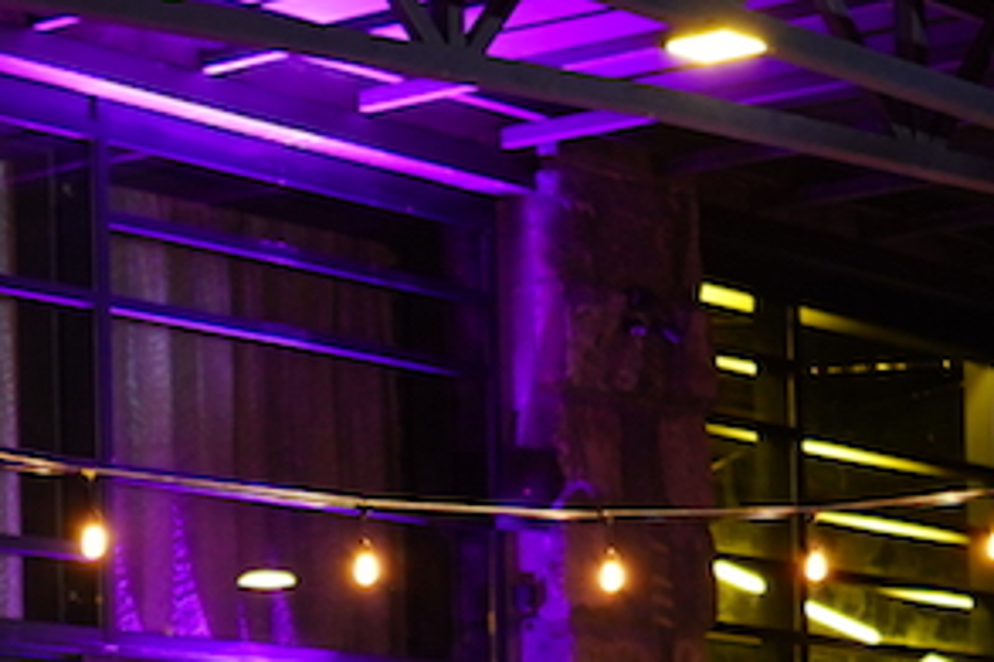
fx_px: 4222
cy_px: 1153
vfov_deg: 8.6
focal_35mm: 153
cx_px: -61
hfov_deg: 13.2
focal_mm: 35
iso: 1600
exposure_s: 1/160
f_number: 1.4
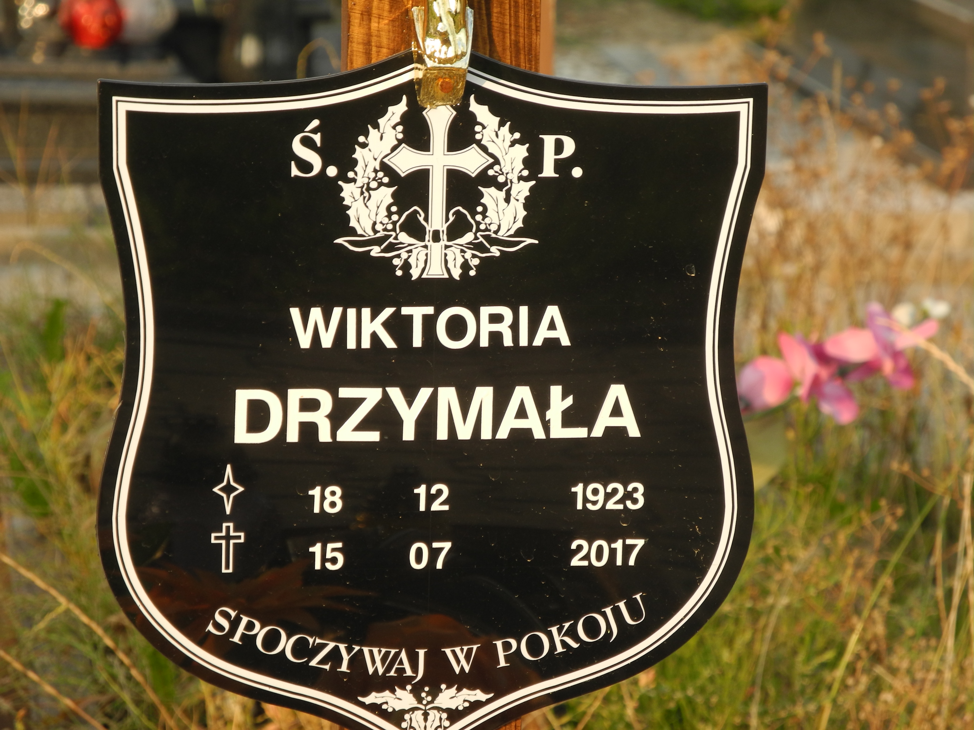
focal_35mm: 153
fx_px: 4305
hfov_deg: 12.9
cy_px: 365
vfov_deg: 9.7
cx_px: 487
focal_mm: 32.6
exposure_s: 1/100
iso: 100
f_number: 5
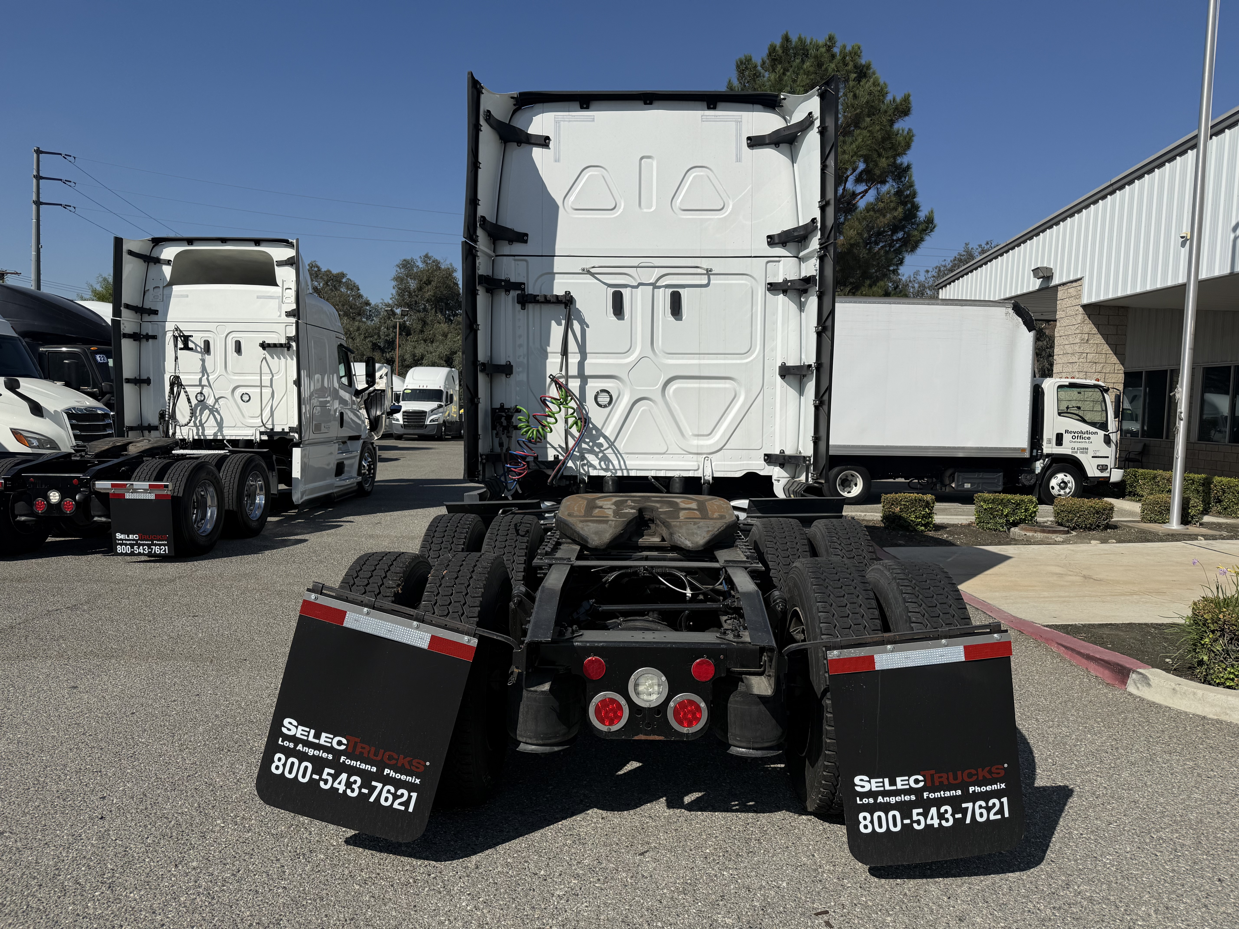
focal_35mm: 24
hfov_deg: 71.6
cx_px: 620
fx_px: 859
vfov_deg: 56.8
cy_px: 464
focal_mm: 6.76
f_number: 1.78
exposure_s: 1/8130
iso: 80
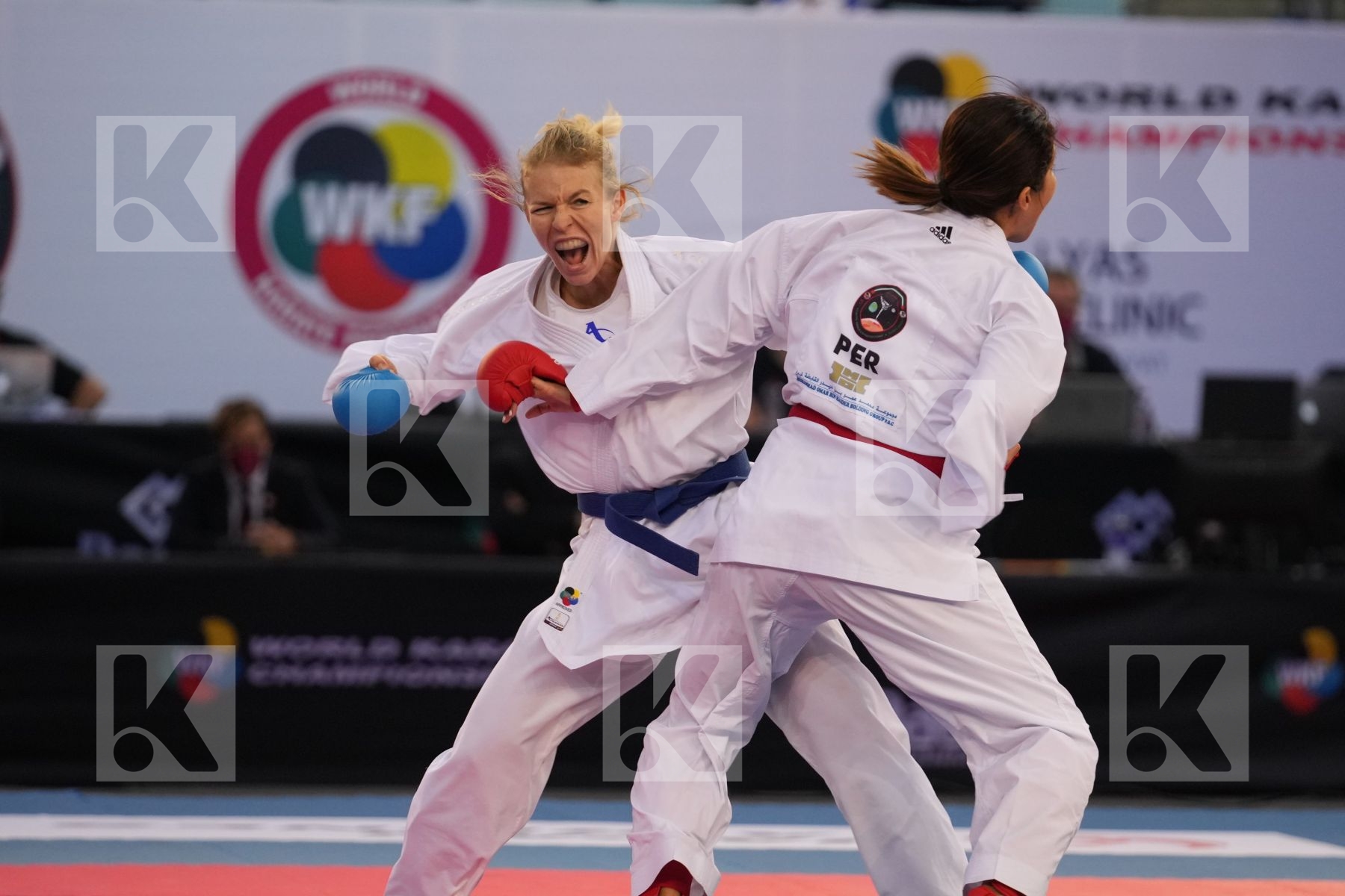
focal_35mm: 300
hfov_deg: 6.9
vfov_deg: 4.6
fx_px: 11207
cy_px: 448
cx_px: 672
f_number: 2.8
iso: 1600
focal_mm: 200
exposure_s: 1/1000
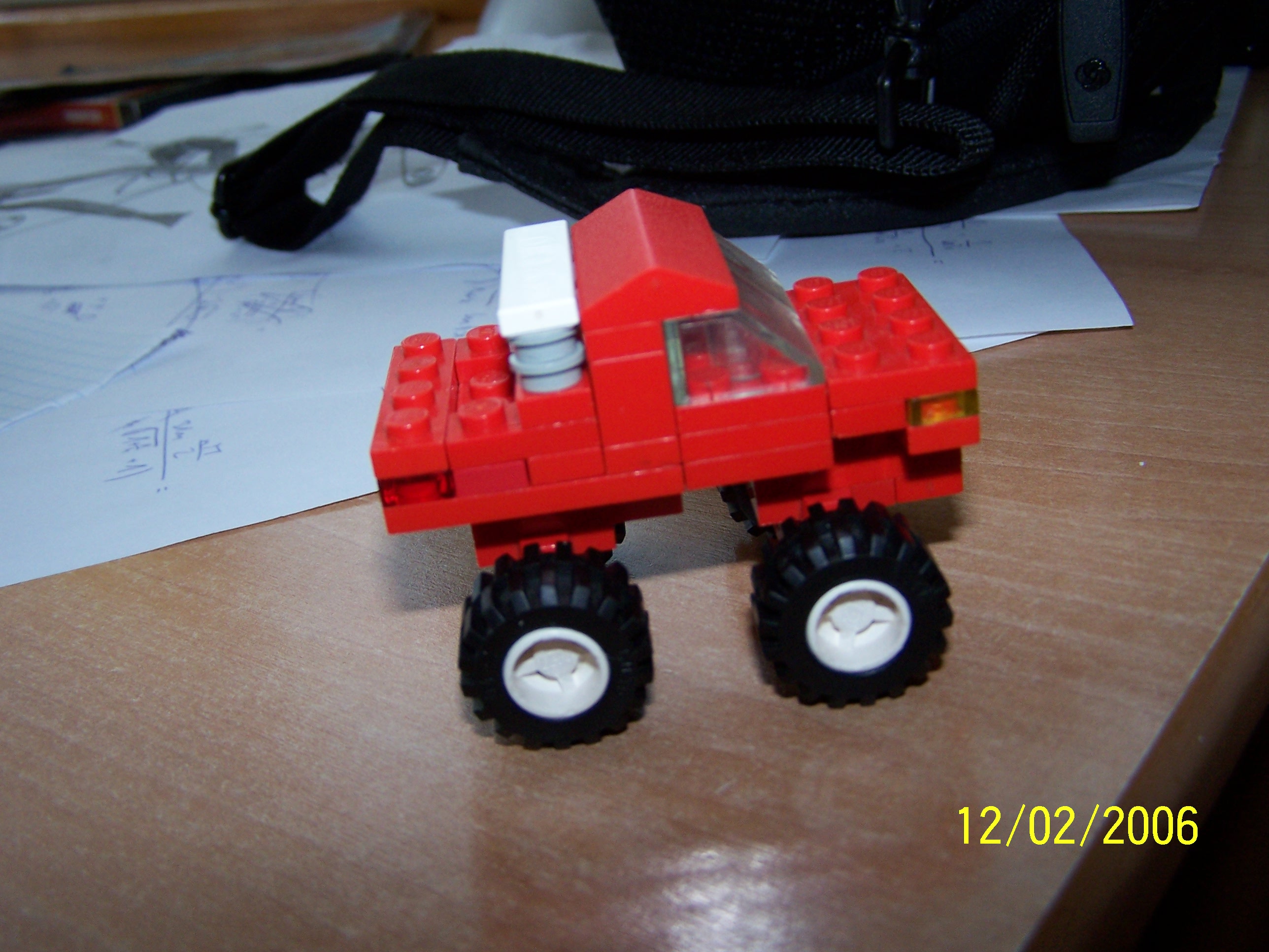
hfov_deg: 49.0
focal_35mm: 38
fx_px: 1393
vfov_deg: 37.7
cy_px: 476
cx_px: 634
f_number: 2.8
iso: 140
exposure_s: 1/60
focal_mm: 6.3
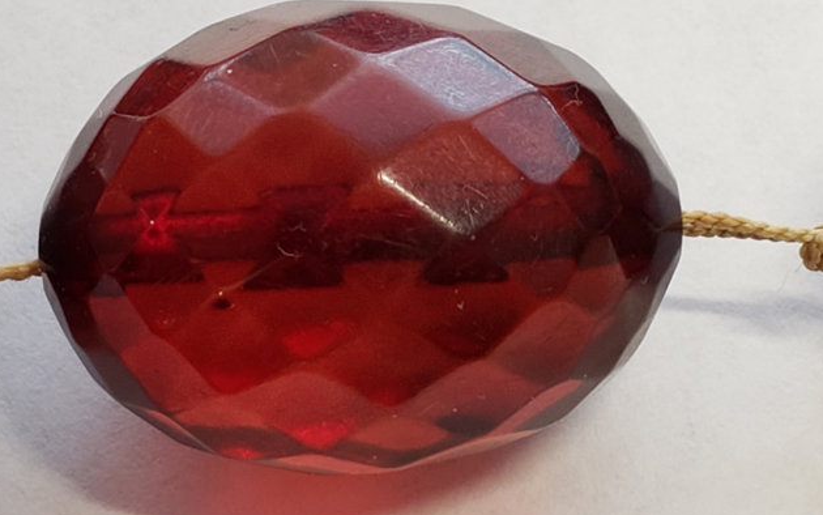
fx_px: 628
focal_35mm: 28
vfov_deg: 44.6
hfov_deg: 66.5
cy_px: 261
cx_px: 410
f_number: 2.4
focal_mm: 4.3
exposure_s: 1/60
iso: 125
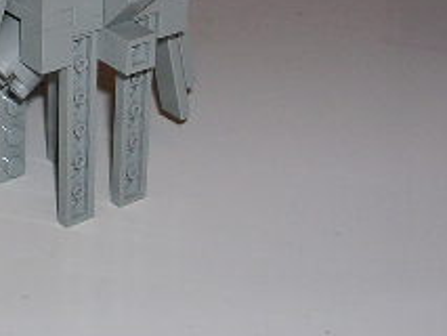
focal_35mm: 114
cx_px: 84
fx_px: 1473
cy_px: -61
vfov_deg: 12.7
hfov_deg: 17.1
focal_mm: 5.8
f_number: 2.8
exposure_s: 1/60.1
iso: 50
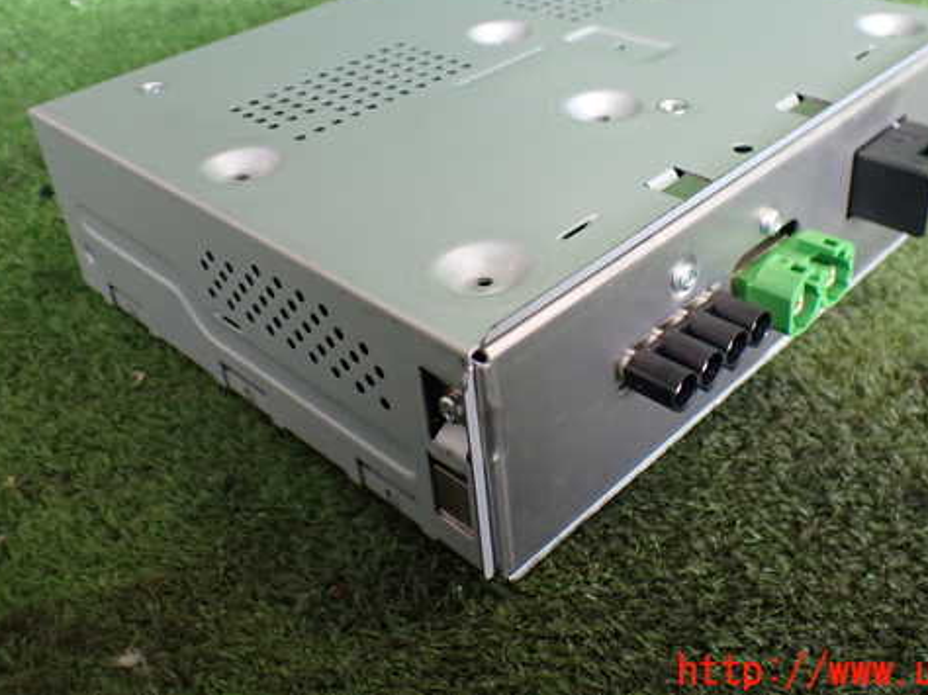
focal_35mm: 38
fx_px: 1018
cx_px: 533
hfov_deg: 48.8
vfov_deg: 37.4
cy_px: 256
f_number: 2.3
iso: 500
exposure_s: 1/125
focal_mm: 5.4
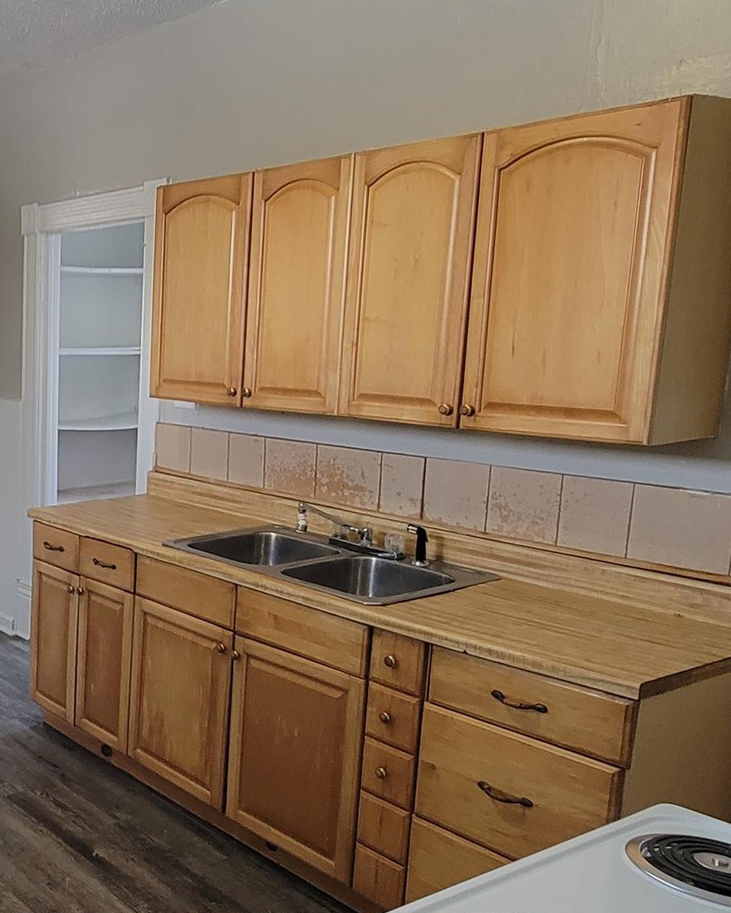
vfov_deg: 52.8
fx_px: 919
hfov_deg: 35.6
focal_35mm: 34
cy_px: 492
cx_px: -110
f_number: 2.2
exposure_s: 1/60
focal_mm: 2.2
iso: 160
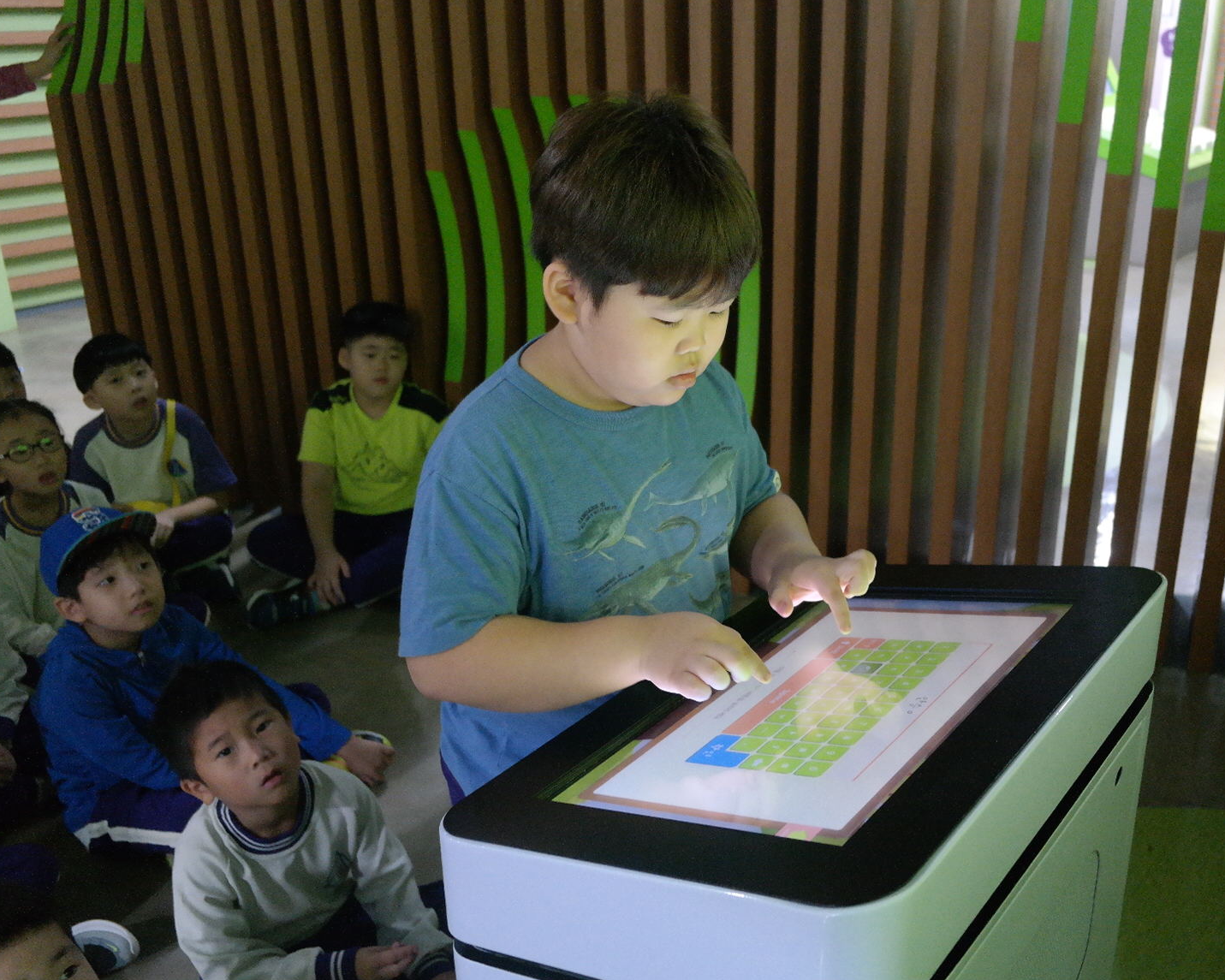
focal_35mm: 34
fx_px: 1233
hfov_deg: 52.5
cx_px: 730
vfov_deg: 43.4
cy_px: 489
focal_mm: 20
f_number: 3.5
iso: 1600
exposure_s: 1/40
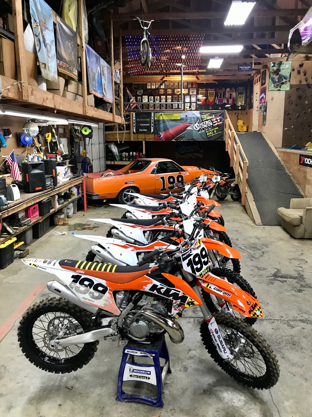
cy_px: 208
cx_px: 156
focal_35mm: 28
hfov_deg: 49.7
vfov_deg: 63.4
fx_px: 336
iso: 40
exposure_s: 1/30
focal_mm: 3.99
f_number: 1.8
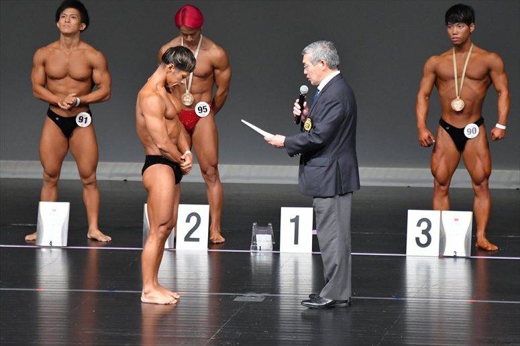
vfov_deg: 4.4
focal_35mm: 315
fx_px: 4548
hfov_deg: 6.5
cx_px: 260
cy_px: 173
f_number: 5.6
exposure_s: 1/400
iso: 5000
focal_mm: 210
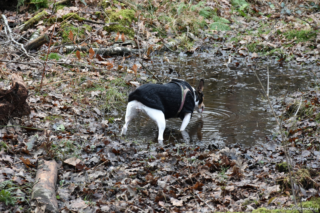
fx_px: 1400
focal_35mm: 158
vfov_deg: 8.7
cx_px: 160
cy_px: 106
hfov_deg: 13.0
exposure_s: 1/160
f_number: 7.1
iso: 1250
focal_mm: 105
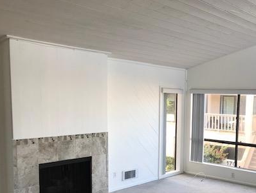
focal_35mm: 45
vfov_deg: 31.7
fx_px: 333
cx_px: 199
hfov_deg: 40.6
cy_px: 143
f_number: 1.8
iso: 25
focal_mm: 3.99
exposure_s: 1/120
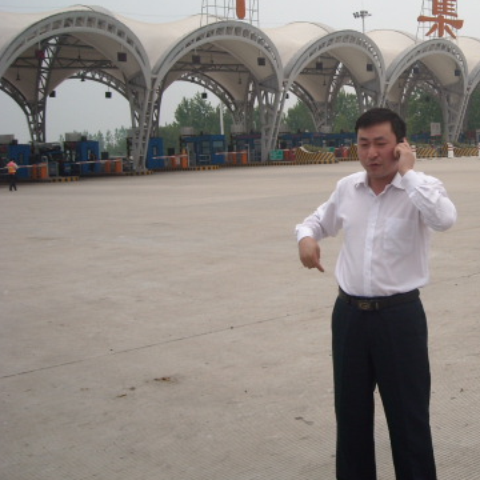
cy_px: 185
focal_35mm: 55
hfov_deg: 30.1
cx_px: 404
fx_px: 863
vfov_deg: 31.0
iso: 64
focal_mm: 5.7
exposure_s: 1/260
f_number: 5.6
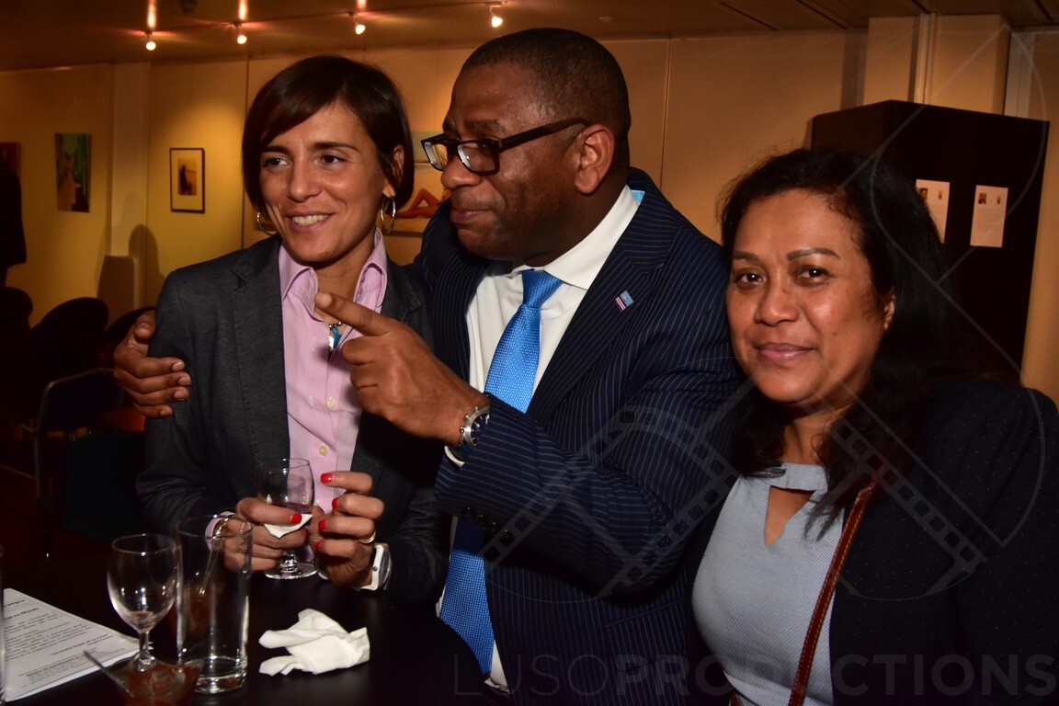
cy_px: 353
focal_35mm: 36
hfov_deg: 53.1
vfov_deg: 36.9
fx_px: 1059
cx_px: 530
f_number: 5.6
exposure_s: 1/160
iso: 1250
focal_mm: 24
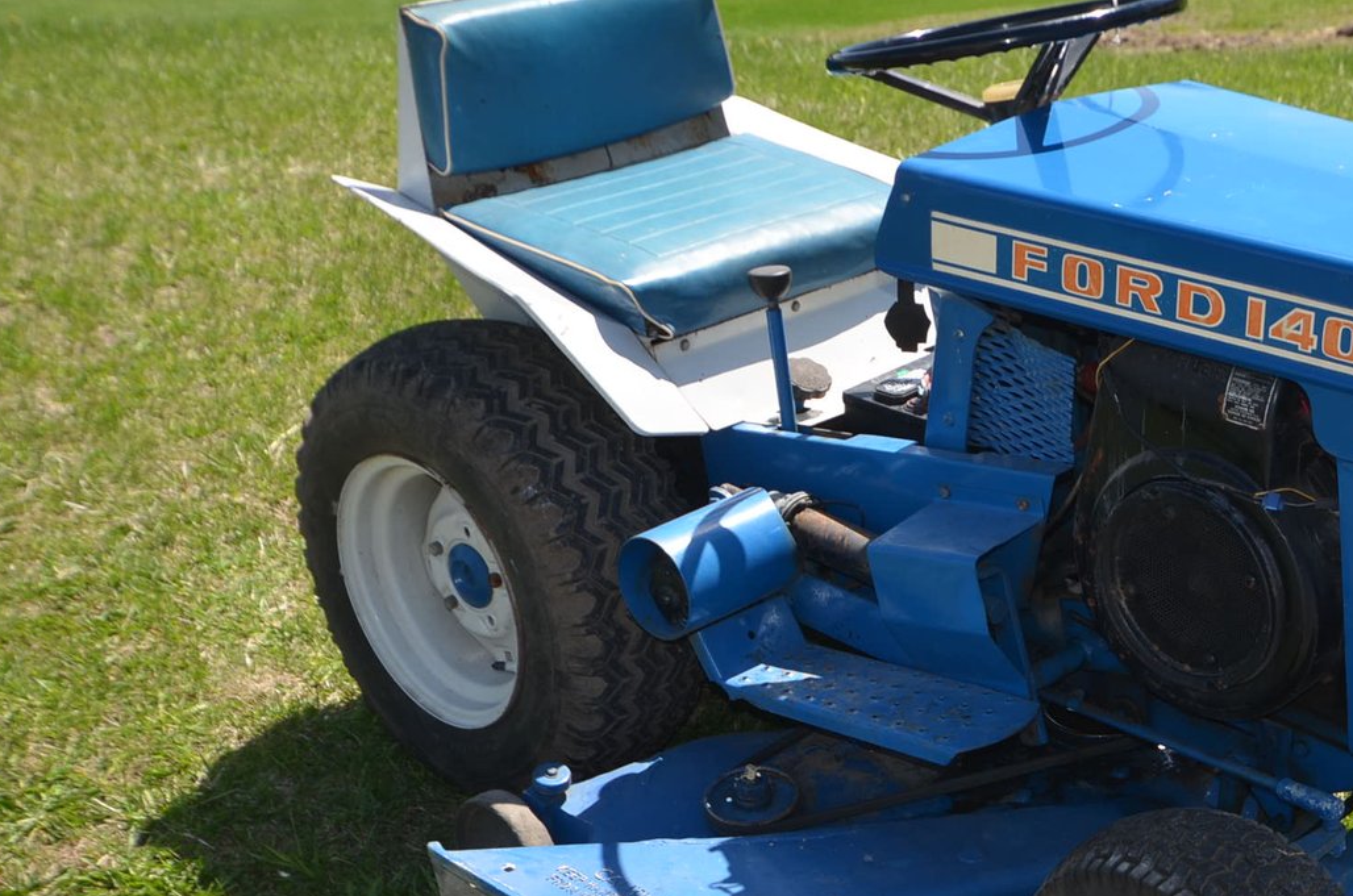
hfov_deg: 32.9
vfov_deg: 22.5
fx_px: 2250
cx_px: 1004
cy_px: 577
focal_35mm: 60
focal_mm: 24
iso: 100
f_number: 7.1
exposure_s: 1/200
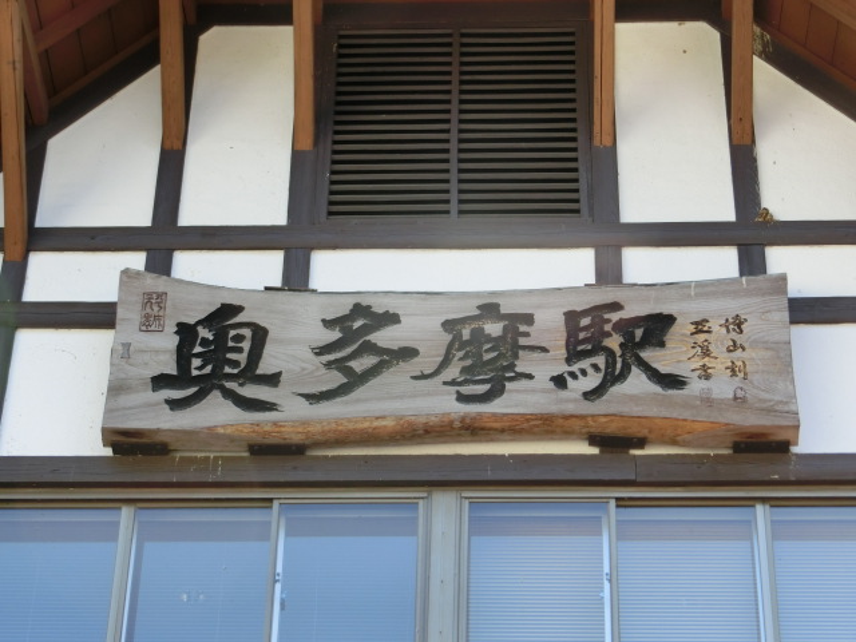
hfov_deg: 21.1
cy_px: 321
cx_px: 428
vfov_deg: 15.9
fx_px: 2300
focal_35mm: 93
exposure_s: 1/125
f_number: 5.6
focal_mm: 16.5
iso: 200
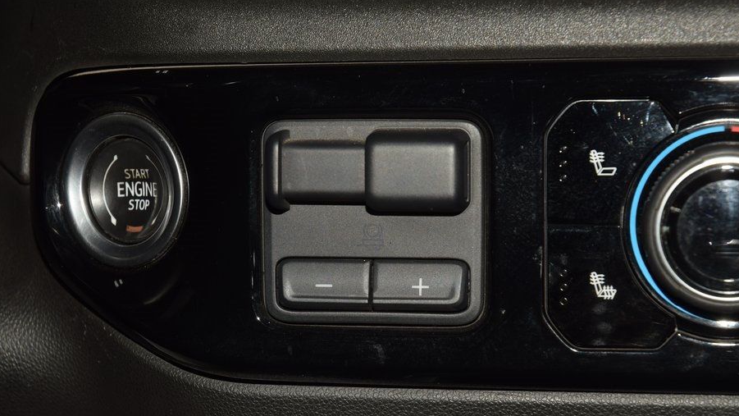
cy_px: 238
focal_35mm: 125
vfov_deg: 9.7
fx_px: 2450
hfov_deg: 17.2
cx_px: 375
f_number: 8
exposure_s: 1/125
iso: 100
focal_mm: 70
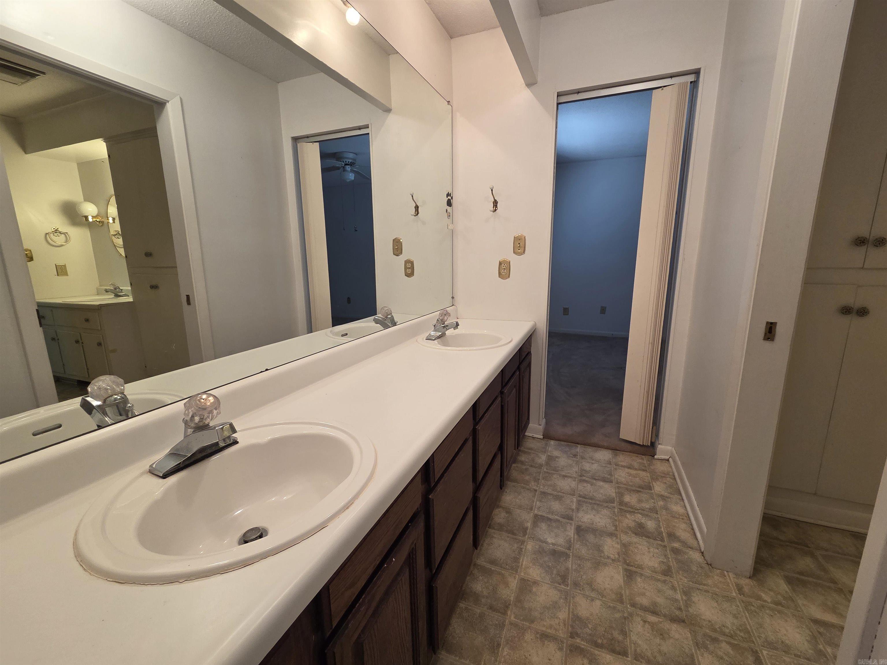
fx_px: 333
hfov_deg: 106.2
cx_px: 444
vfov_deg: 89.9
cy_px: 332
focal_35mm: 13
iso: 250
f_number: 2.2
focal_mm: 2.2
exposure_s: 1/60
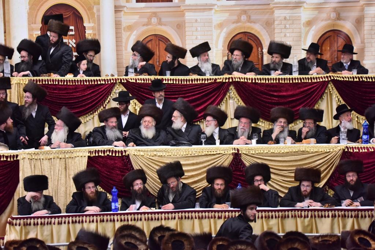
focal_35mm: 150
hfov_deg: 13.7
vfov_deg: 9.2
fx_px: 1563
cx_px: 188
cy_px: 125
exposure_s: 1/320
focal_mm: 150
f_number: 5
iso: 2000
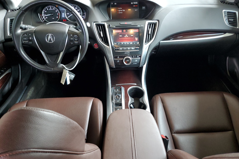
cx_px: 123
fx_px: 186
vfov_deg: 46.4
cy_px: 76
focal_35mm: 28
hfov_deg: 65.5
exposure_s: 1/60.2
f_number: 1.5
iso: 124
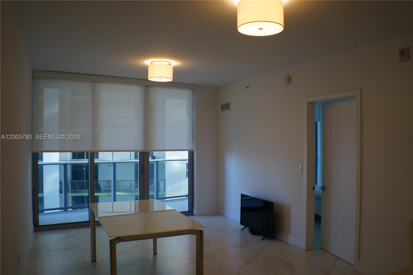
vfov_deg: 35.9
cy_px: 138
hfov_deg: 51.9
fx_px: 424
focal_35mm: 37
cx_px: 206
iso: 200
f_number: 4
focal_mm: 37
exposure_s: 1/60
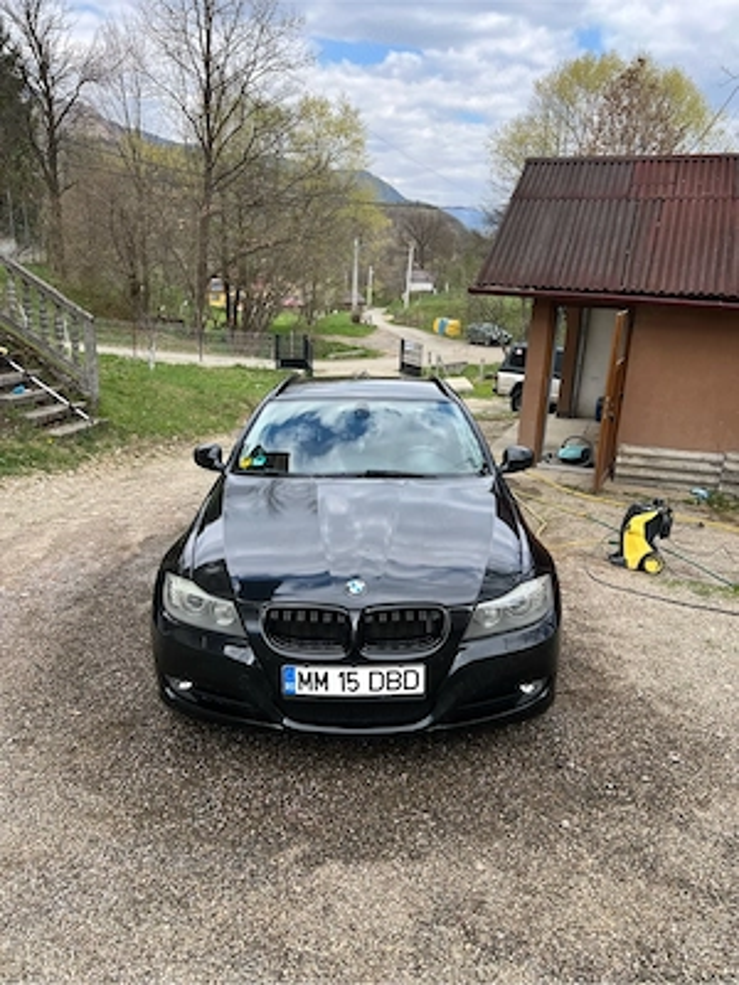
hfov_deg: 53.1
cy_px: 492
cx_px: 370
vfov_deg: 67.3
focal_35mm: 26
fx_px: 740
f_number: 1.5
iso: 50
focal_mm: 5.7
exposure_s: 1/1124
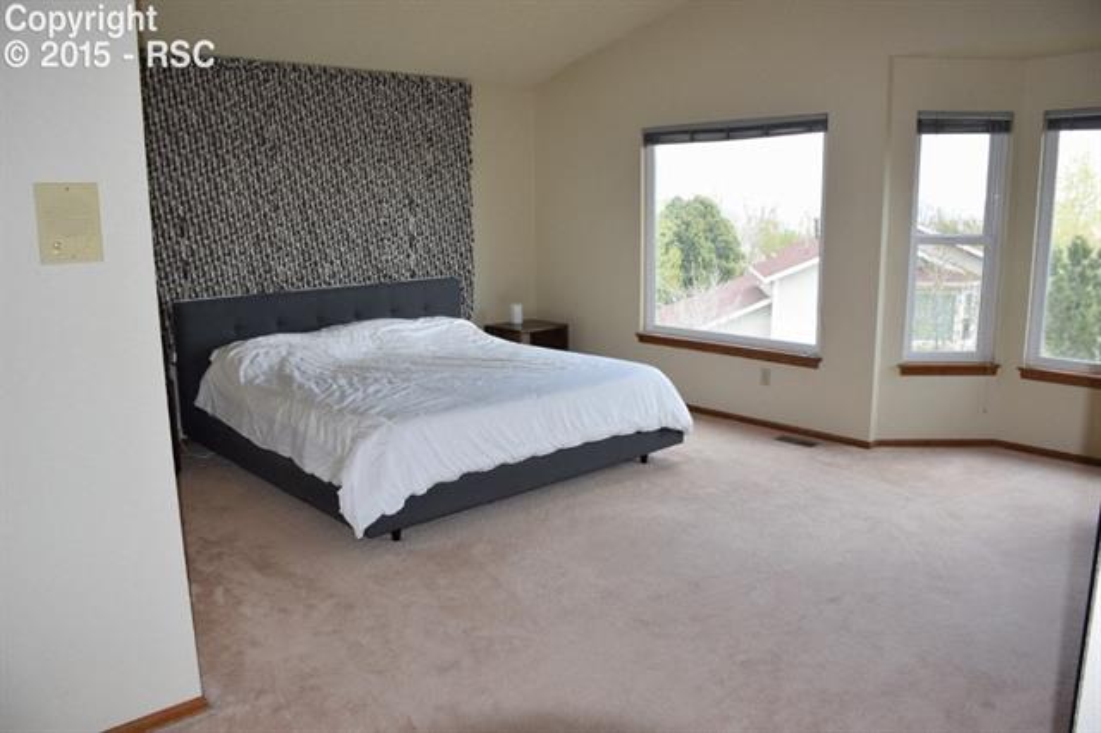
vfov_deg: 47.9
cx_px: 550
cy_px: 366
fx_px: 825
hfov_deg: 67.4
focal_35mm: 27
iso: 250
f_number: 5.6
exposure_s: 1/125
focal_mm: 18
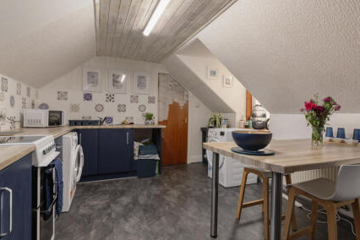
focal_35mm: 19
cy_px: 115
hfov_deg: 86.8
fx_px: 190
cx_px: 189
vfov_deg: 64.5
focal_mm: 17
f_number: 8
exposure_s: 1/25
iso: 400
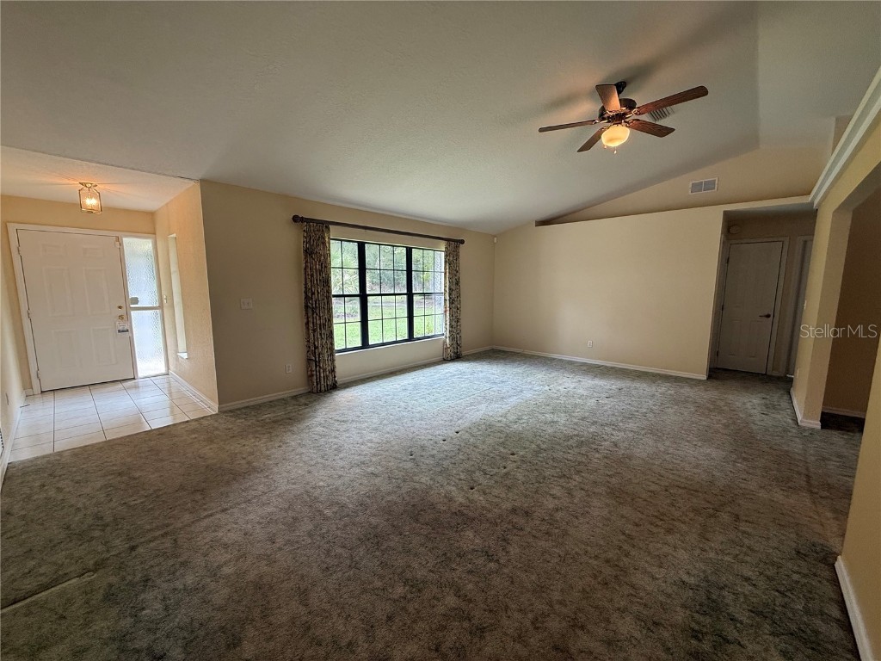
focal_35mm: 14
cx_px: 440
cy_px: 330
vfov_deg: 85.7
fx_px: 356
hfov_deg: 102.1
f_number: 2.2
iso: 160
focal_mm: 2.22
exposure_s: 1/120
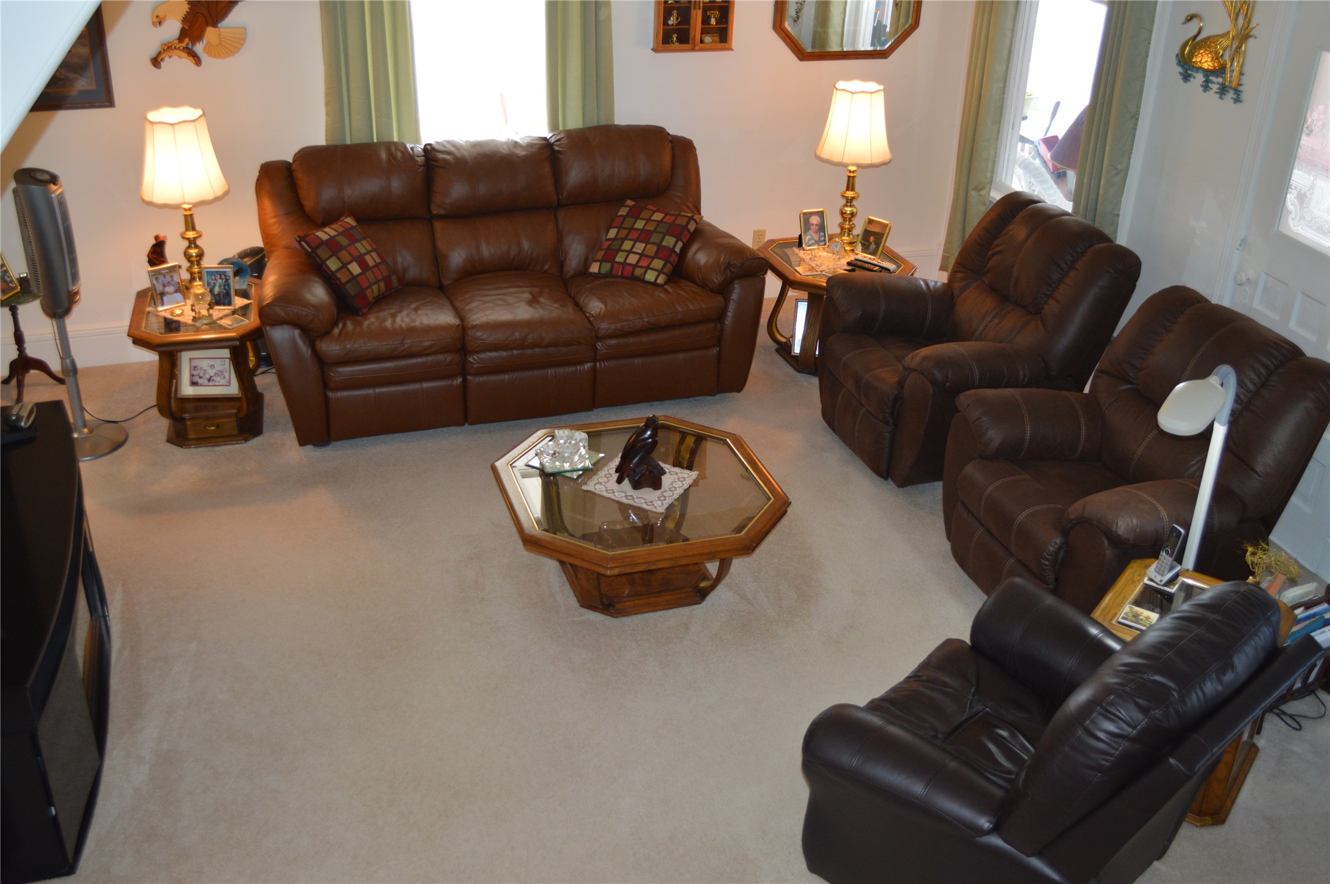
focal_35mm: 36
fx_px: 1329
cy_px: 442
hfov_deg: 53.2
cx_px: 665
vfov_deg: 36.8
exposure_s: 1/60
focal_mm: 24
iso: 450
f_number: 4
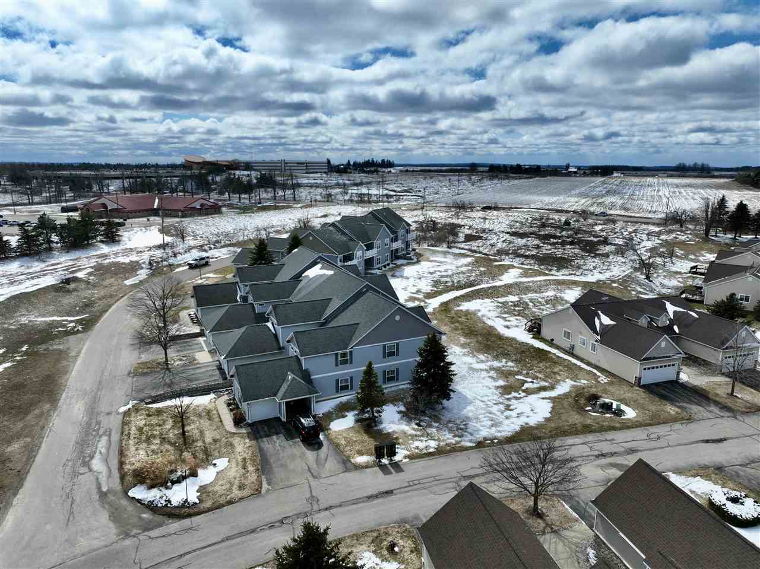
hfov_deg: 71.6
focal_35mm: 24
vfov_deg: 56.8
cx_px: 380
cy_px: 284
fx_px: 527
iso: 100
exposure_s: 1/5000
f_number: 2.8
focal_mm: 12.29
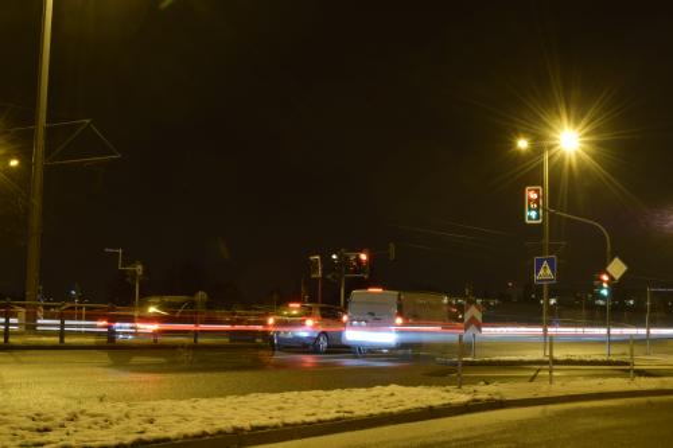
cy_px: 224
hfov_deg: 37.9
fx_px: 981
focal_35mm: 52
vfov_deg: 25.7
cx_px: 336
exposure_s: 25
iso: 100
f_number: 22
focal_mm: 35
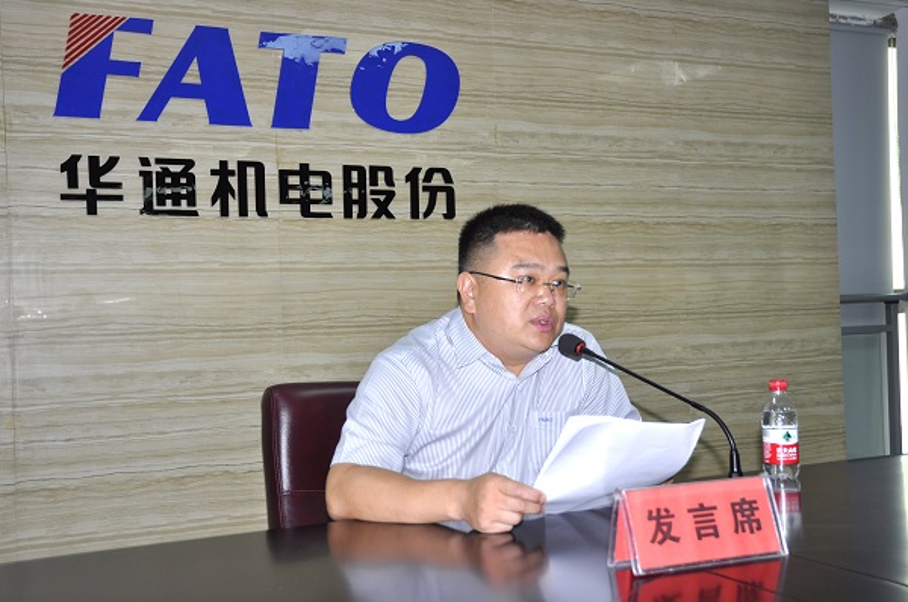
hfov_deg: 45.0
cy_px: 301
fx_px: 1095
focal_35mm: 44
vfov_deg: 30.7
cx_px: 454
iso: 200
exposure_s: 1/60
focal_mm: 29
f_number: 3.8
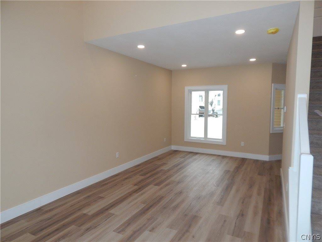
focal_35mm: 23
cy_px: 121
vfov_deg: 58.9
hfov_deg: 73.9
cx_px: 161
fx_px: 214
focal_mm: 4
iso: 125
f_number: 3
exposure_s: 1/80
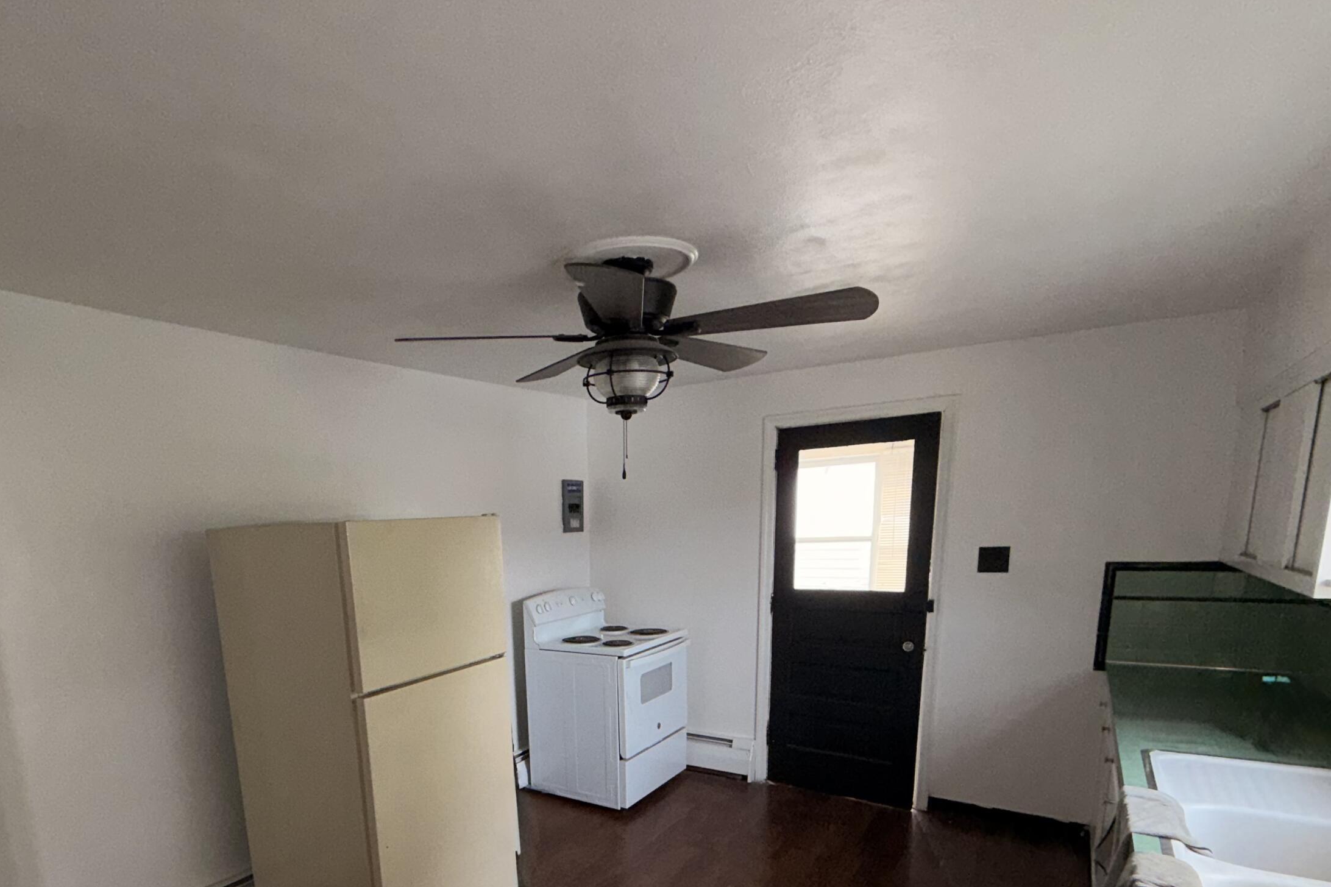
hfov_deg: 83.1
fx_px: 739
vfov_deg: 58.3
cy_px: 679
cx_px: 539
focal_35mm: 20
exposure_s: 1/120
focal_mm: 2.22
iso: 64
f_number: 2.2
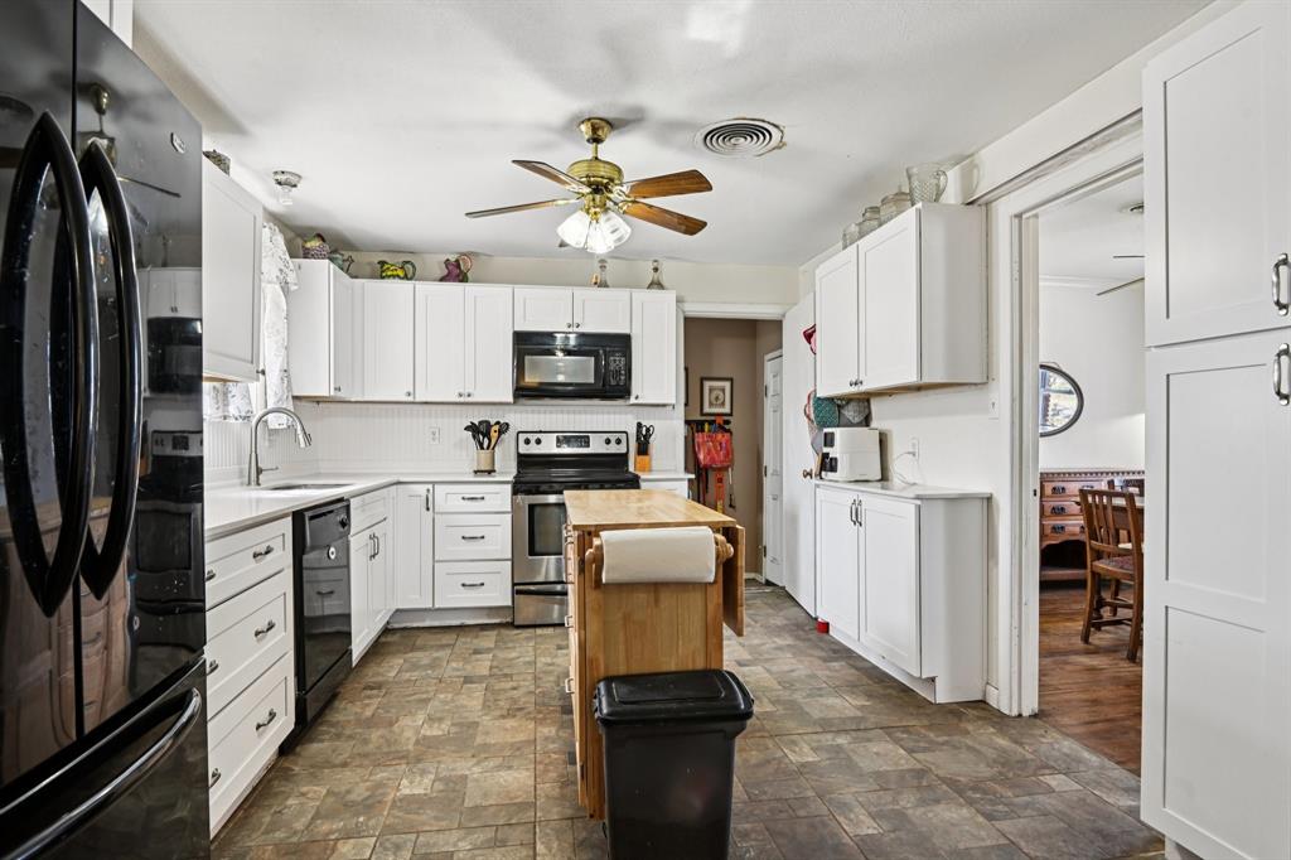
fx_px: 681
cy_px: 430
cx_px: 646
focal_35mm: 19
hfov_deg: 86.9
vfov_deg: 64.5
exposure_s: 1/10
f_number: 8
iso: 400
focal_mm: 19
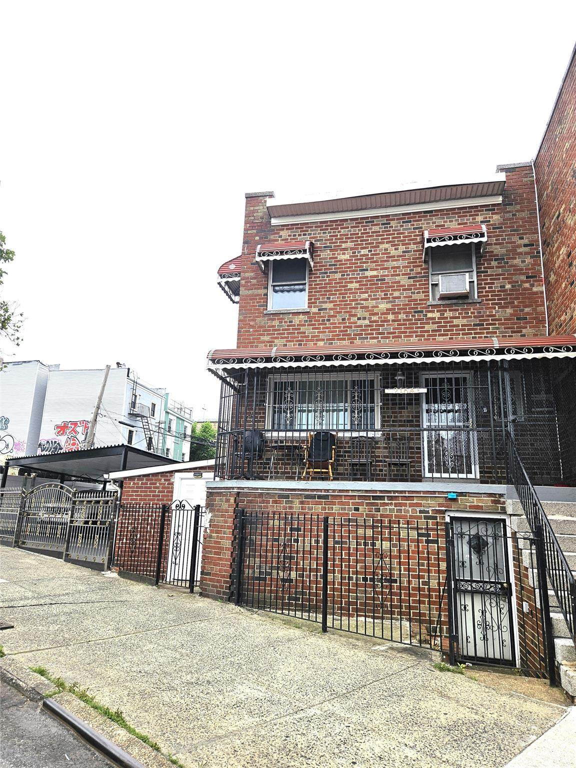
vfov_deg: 73.9
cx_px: 288
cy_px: 384
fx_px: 510
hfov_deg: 58.9
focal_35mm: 23
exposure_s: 1/1497
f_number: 1.8
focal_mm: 5.4
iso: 32
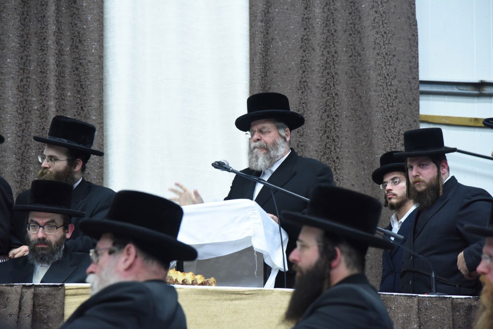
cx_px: 246
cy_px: 164
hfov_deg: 17.1
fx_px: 1643
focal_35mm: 120
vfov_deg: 11.4
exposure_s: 1/100
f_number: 5
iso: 2500
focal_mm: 120
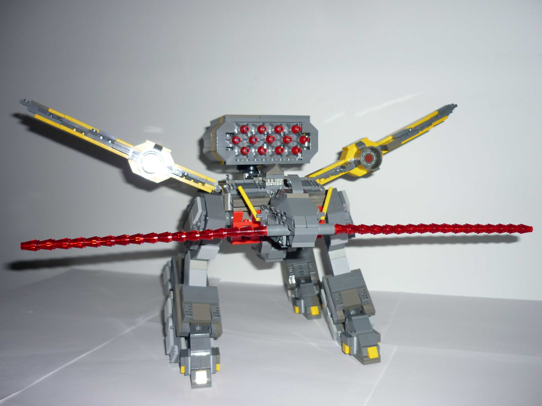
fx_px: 517
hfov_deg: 55.4
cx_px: 271
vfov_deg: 42.9
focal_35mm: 33
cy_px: 203
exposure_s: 1/60
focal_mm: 5.5
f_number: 2.8
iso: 100
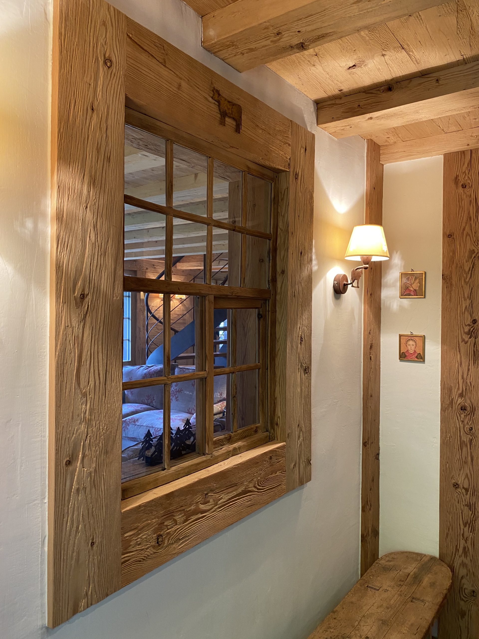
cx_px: 240
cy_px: 320
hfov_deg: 53.1
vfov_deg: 67.3
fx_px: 480
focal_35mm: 26
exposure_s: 1/50
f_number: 1.8
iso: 125
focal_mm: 4.25
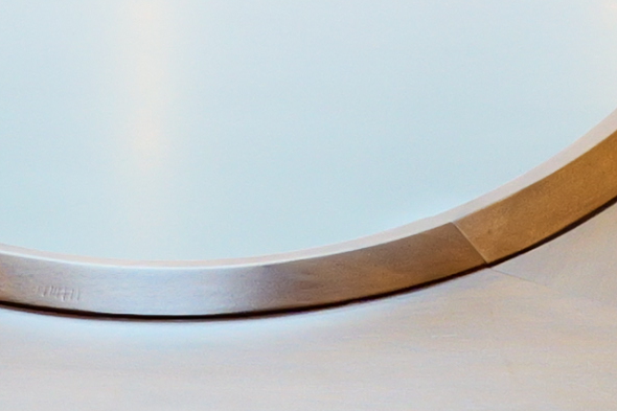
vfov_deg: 5.1
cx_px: 74
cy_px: -274
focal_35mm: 268
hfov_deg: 7.7
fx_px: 4592
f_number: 5.6
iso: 1000
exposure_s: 1/60
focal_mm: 29
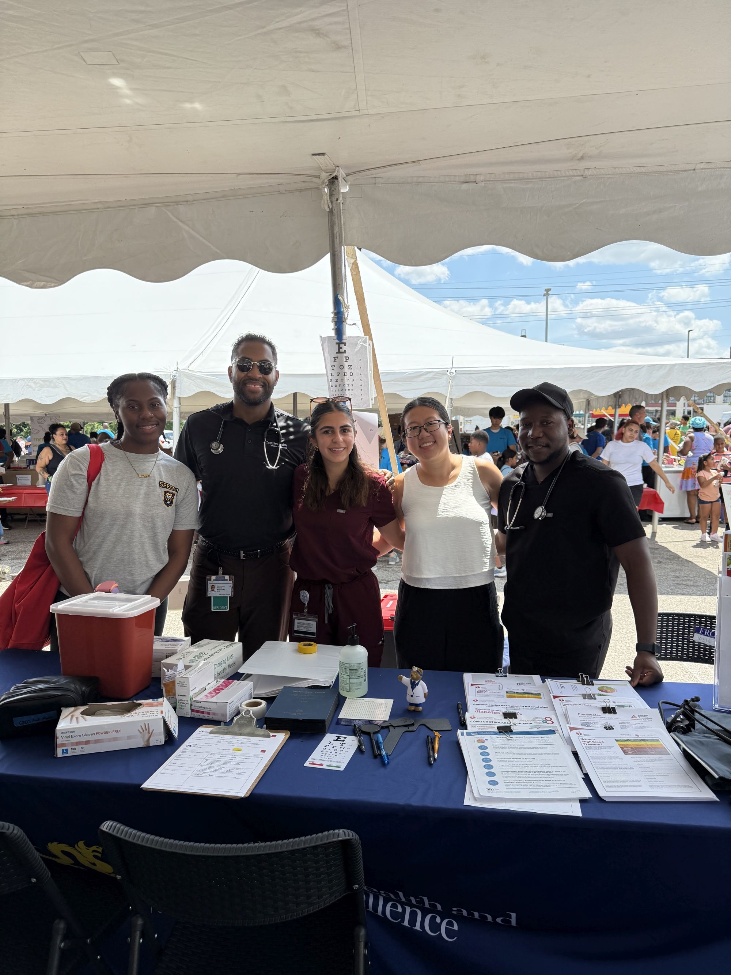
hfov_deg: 56.8
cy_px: 488
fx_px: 676
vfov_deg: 71.6
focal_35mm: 24
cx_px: 366
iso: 100
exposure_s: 1/2611
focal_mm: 6.76
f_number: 1.78
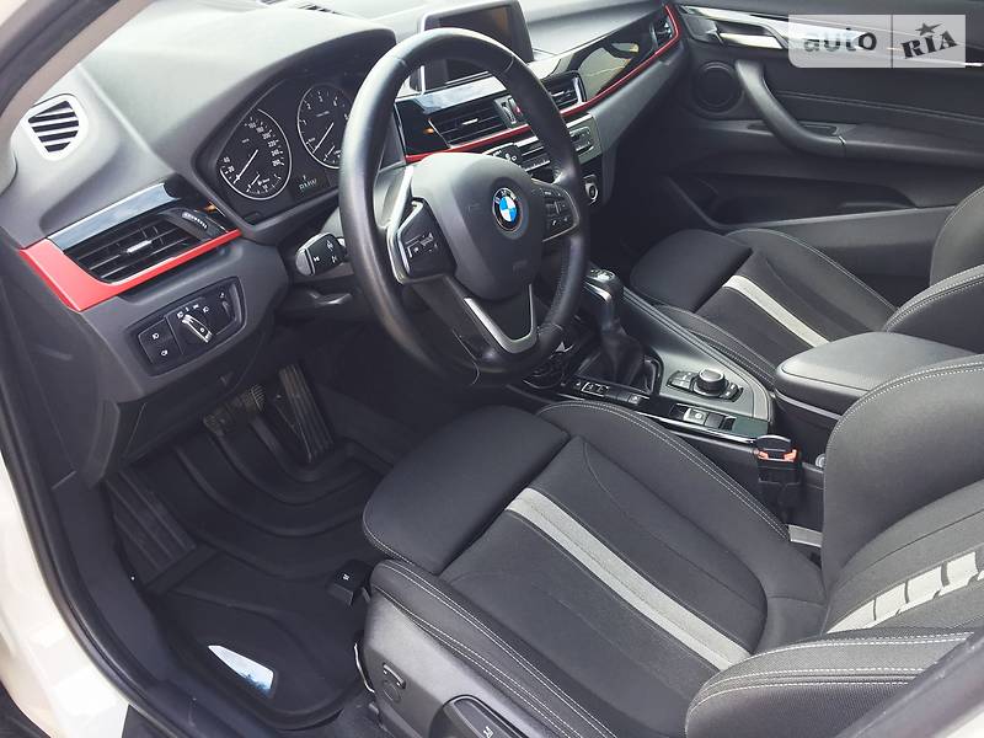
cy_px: 369
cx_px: 492
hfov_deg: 61.7
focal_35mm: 29
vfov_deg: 48.2
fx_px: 824
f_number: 2.2
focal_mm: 4.2
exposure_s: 1/50
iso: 32
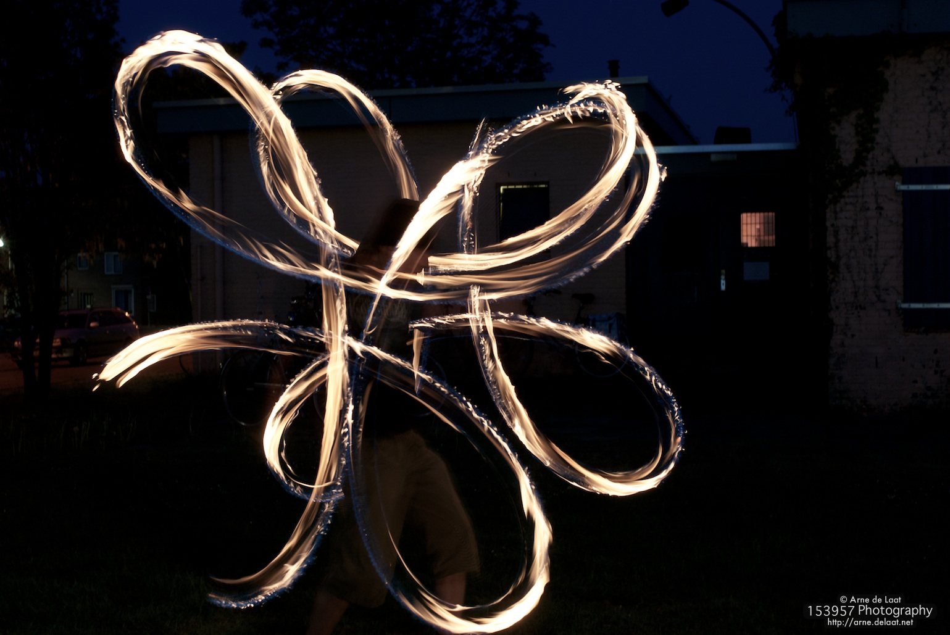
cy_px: 318
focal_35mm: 52
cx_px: 475
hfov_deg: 37.8
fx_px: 1387
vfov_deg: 25.8
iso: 250
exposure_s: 1.3
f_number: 5
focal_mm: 35
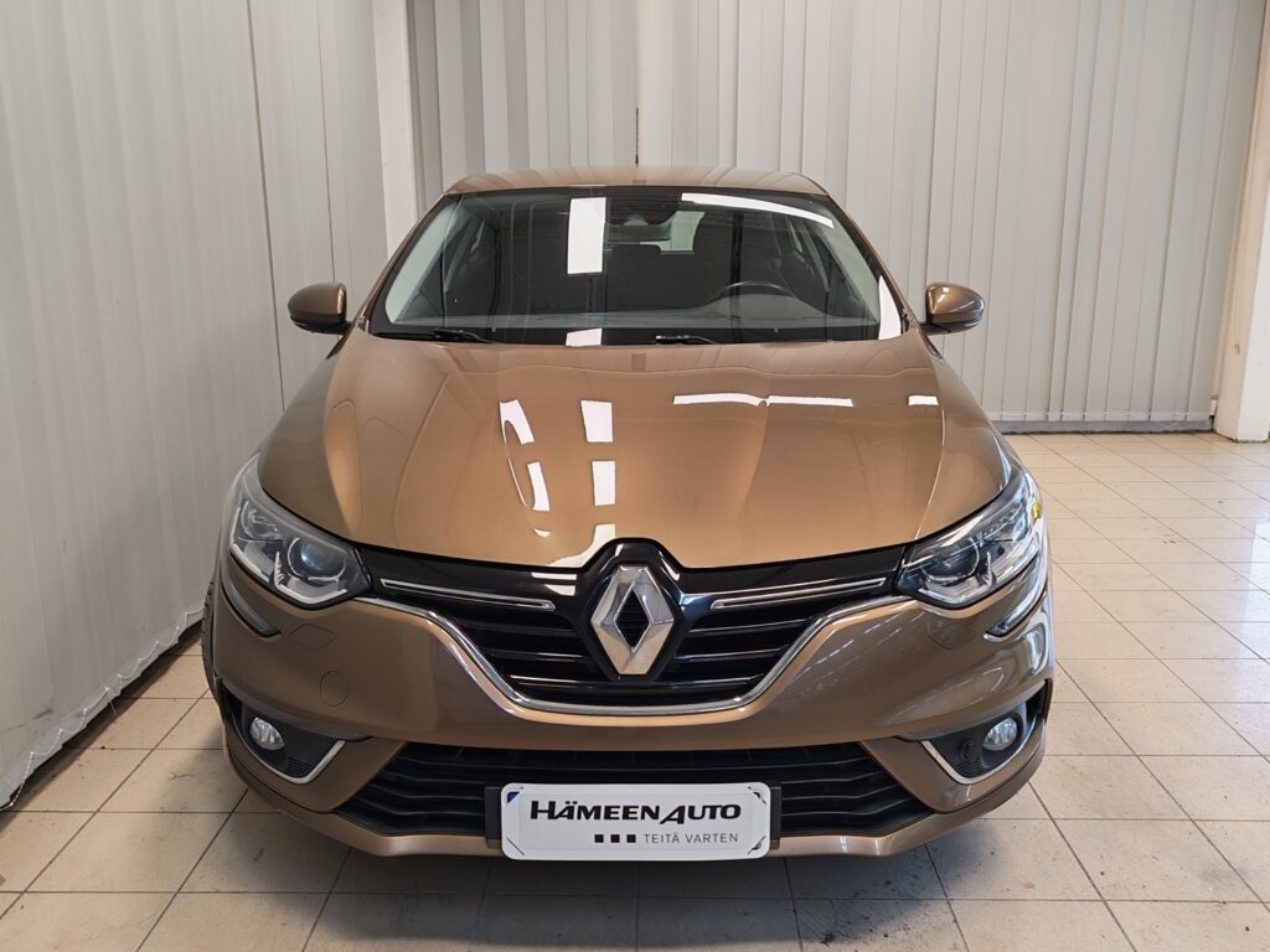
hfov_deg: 58.4
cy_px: 476
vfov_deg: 45.4
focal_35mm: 31
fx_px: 1137
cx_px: 635
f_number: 1.6
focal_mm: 5.4
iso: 80
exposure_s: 1/100
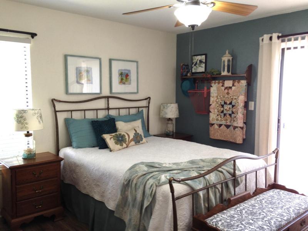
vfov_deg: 42.9
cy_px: 116
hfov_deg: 55.4
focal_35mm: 33
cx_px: 154
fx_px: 294
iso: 50
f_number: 2.4
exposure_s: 1/20
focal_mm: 4.12
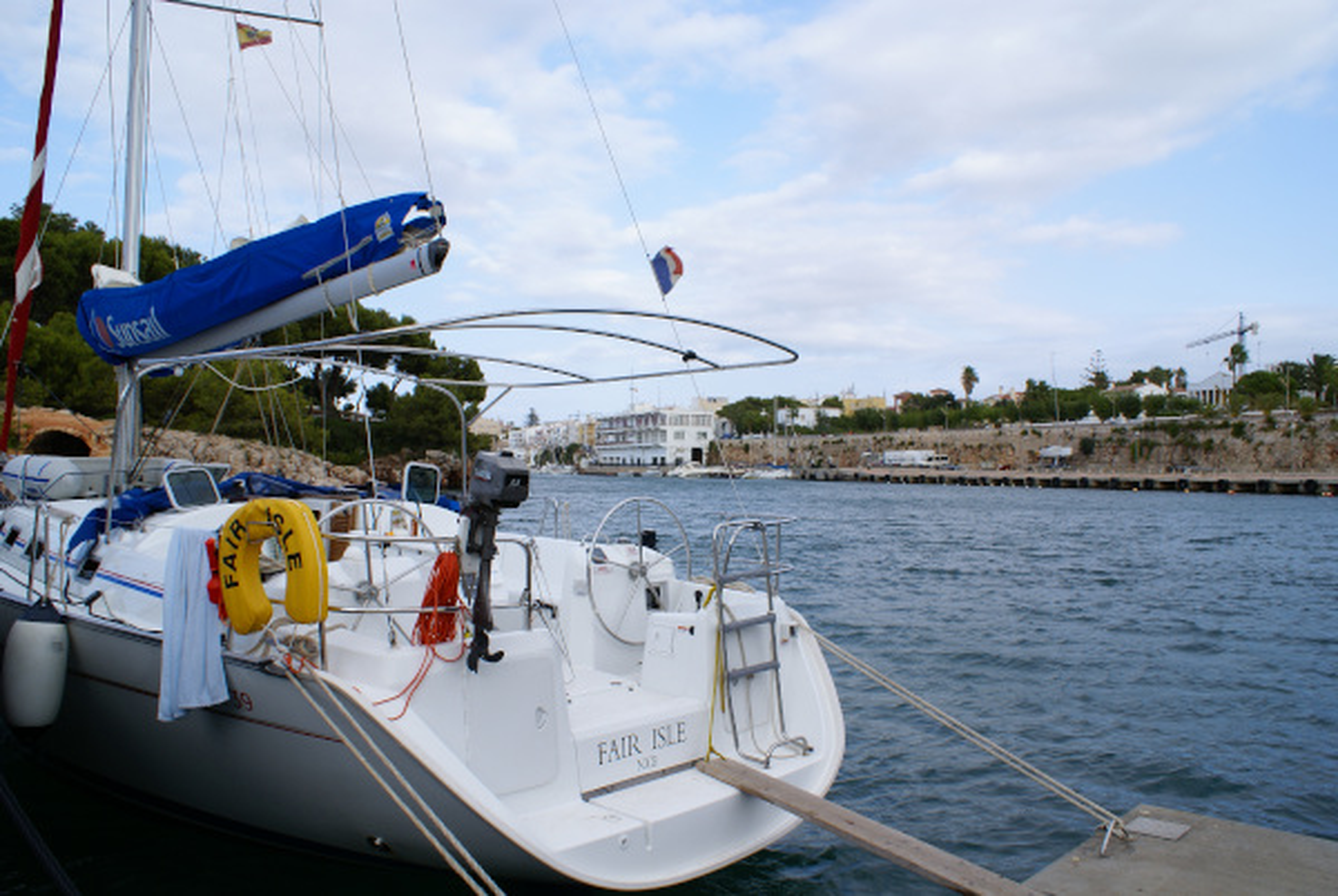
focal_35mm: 27
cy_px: 448
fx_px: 1005
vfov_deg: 48.1
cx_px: 669
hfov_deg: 67.3
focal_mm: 18
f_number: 10
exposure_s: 1/125
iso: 100
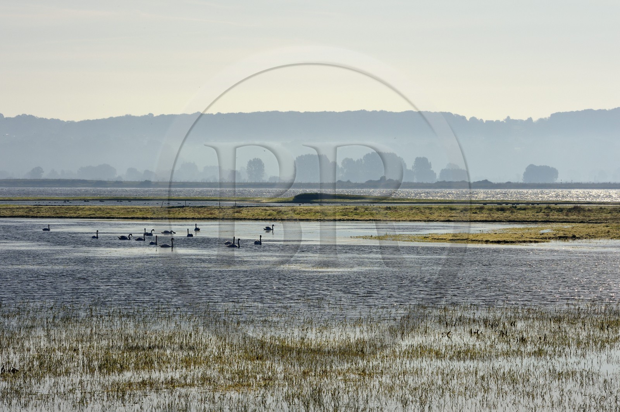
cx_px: 310
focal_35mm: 200
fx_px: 3442
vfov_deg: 6.9
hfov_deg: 10.3
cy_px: 206
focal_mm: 200
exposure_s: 1/320
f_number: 18
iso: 200
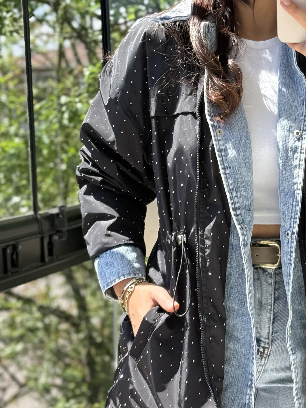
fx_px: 1155
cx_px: 299
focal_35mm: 98
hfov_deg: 14.9
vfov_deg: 20.0
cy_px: 202
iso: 80
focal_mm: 6.76
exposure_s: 1/460
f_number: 1.78
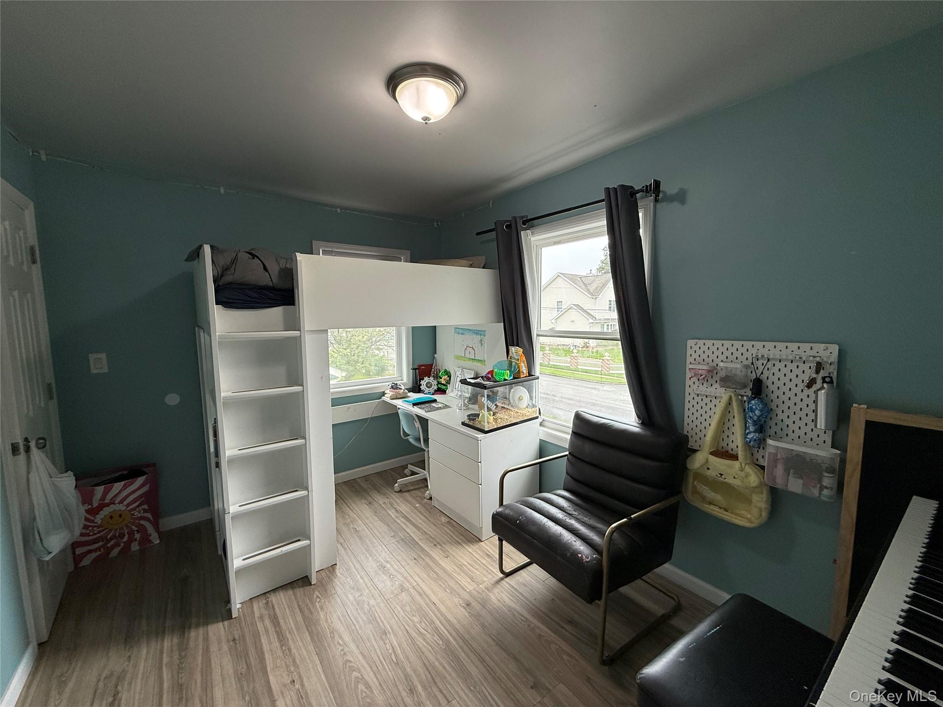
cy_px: 354
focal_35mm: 14
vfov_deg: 85.7
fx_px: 381
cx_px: 472
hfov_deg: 102.1
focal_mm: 2.22
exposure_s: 1/120
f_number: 2.2
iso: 100
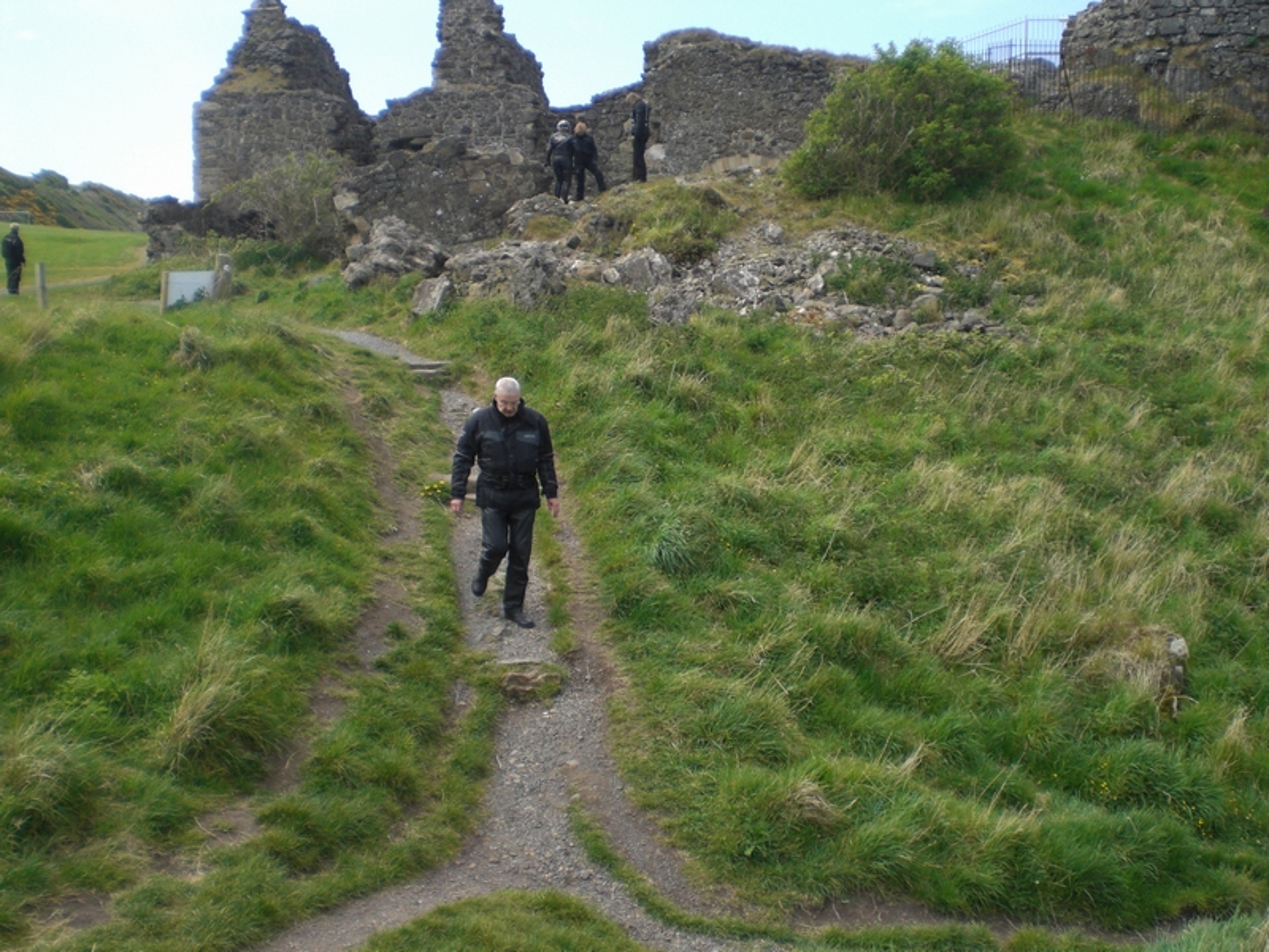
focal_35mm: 38
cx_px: 634
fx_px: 1393
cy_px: 476
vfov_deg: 37.7
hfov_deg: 49.0
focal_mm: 6.3
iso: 50
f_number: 3.1
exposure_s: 1/400
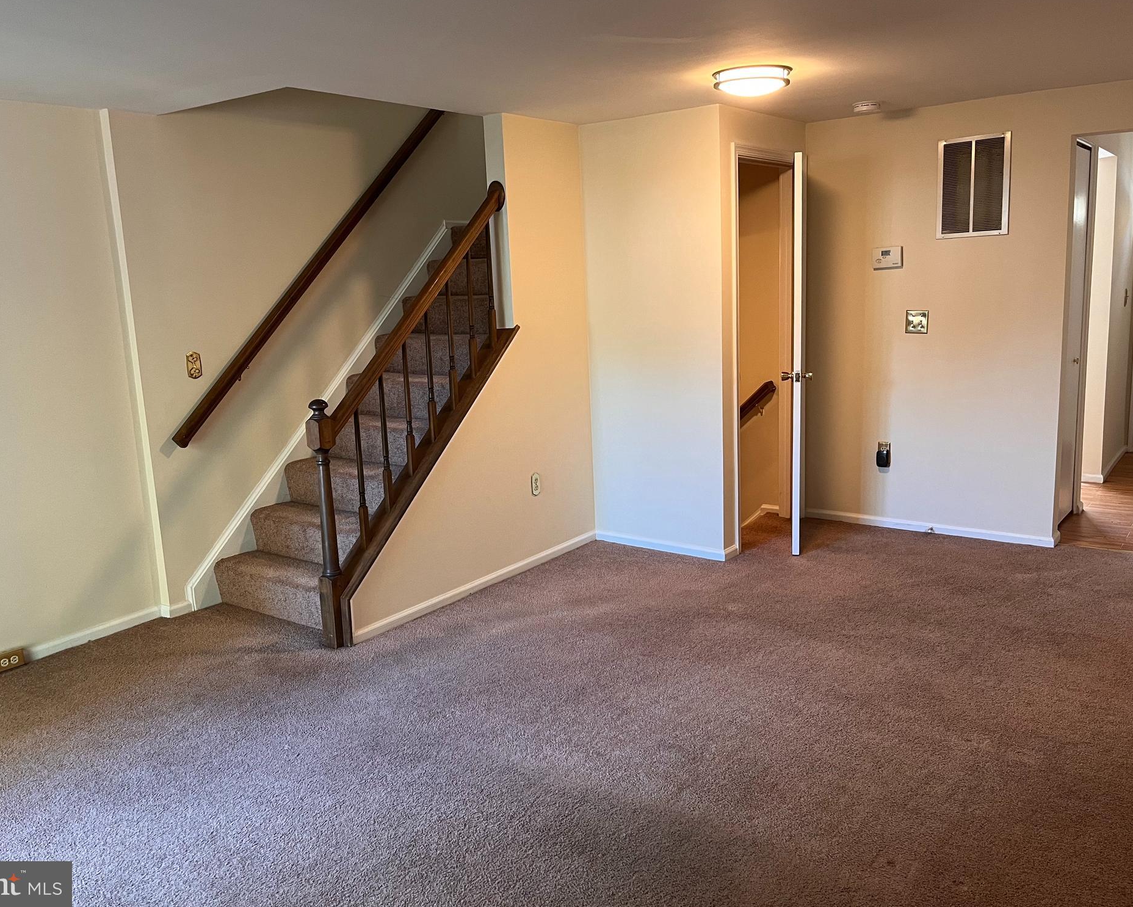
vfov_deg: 51.5
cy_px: 442
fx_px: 939
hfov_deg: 62.2
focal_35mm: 28
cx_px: 545
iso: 160
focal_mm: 5.1
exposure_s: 1/60
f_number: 1.6
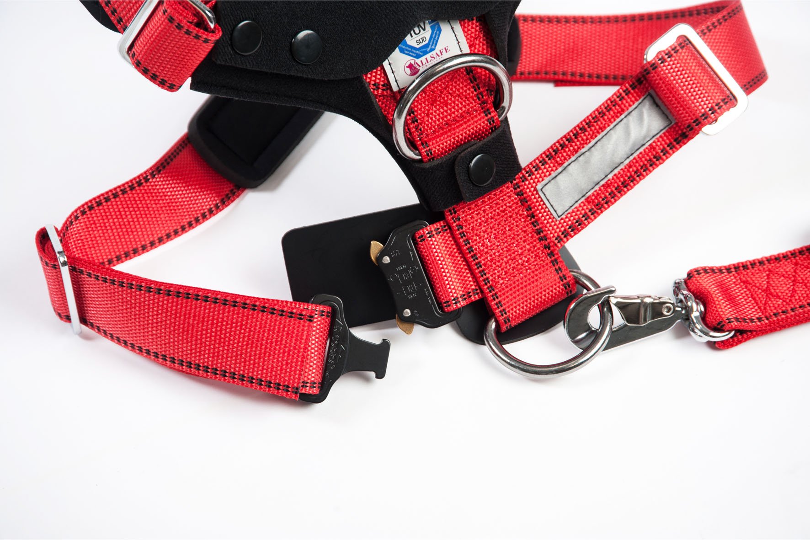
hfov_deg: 20.0
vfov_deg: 13.4
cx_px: 405
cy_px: 270
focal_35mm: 102
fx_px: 2295
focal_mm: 102
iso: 200
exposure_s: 1/100
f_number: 7.1
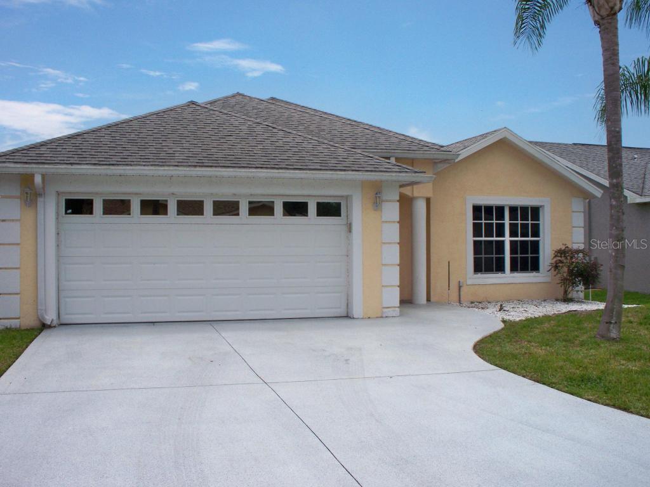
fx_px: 657
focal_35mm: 35
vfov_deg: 40.7
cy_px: 244
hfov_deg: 52.6
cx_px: 325
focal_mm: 7.54
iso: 100
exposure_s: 1/1000
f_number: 4.8
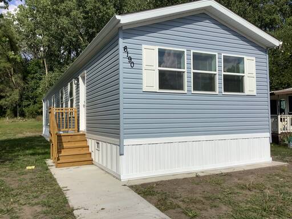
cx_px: 146
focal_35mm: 31
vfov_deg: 45.4
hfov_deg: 58.4
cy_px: 110
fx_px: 261
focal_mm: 3.3
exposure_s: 1/2632
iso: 25
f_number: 2.4
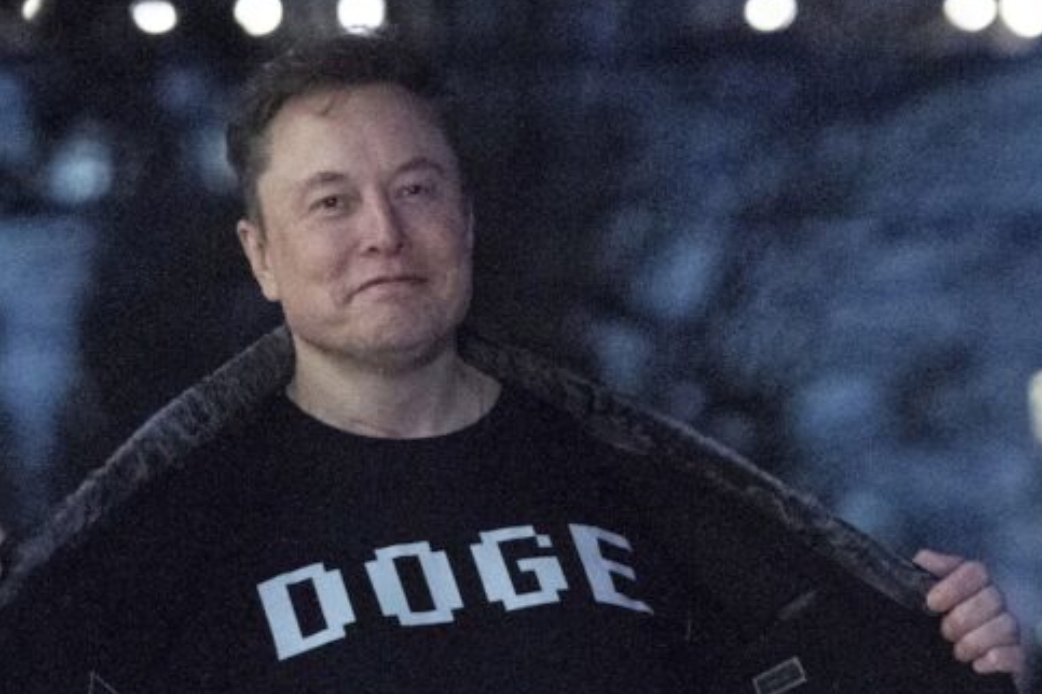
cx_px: 395
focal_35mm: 158
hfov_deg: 13.0
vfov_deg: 8.7
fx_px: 4573
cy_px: 506
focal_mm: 106
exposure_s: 1/160
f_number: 3.2
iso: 8000
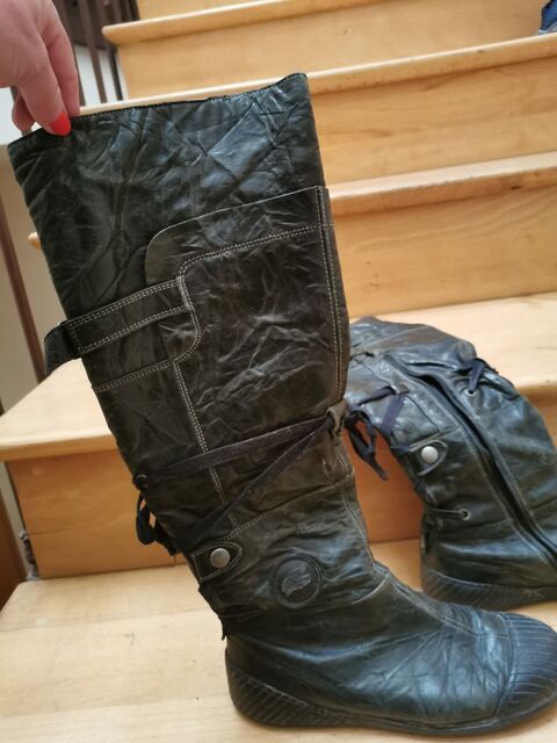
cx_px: 278
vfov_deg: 65.3
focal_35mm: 27
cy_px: 372
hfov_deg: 51.4
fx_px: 579
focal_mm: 5.58
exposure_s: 1/40
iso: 500
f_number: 1.8
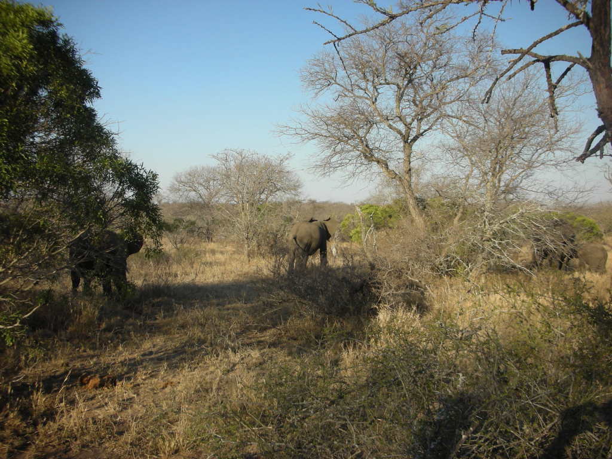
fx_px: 619
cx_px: 306
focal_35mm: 35
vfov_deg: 40.7
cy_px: 230
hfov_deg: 52.6
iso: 50
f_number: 3
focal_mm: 5.8
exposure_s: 1/420
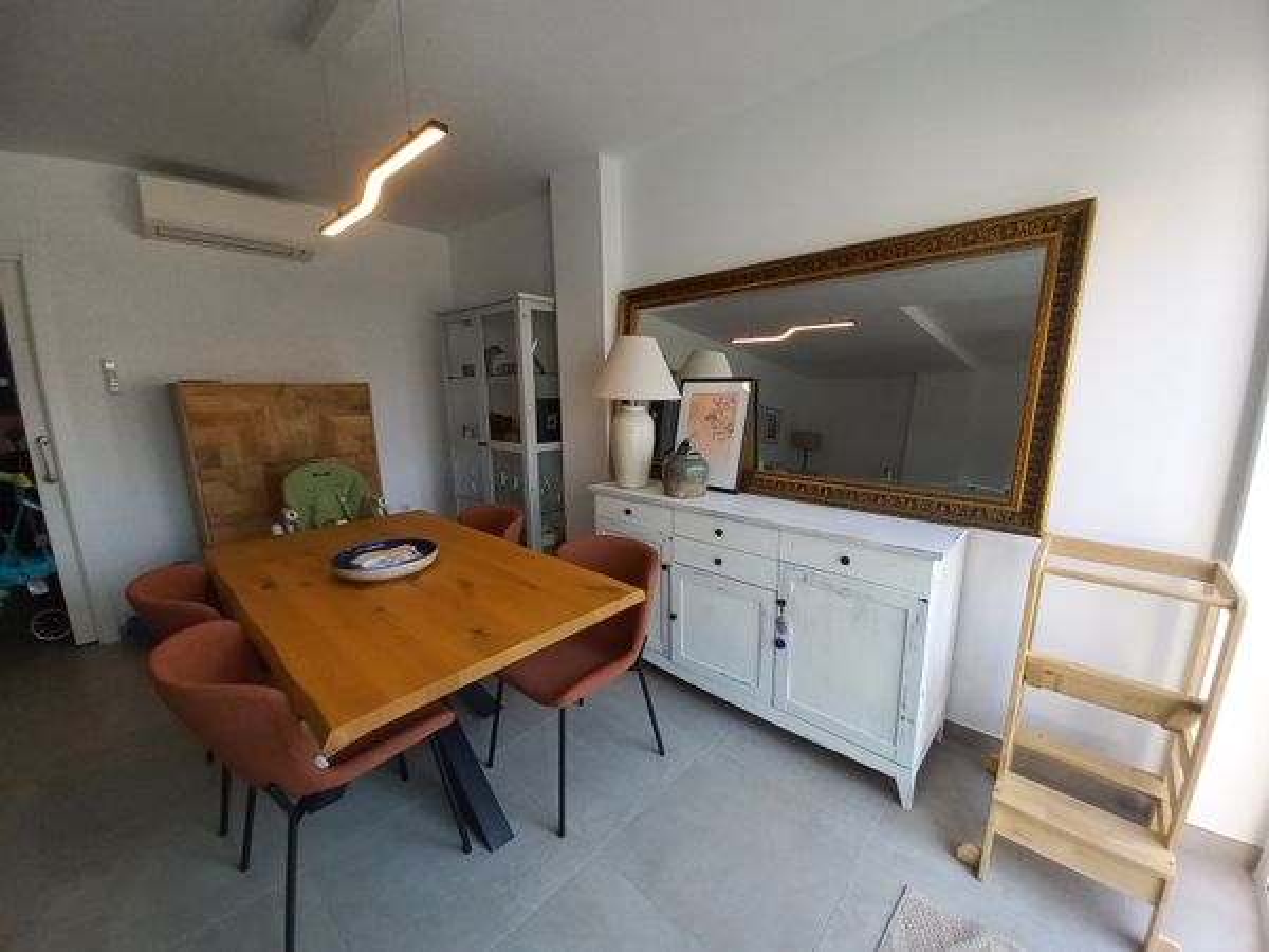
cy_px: 476
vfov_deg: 89.9
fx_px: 477
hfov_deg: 106.2
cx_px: 634
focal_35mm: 13
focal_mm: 1.42
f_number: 2.2
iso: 50
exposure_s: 1/100
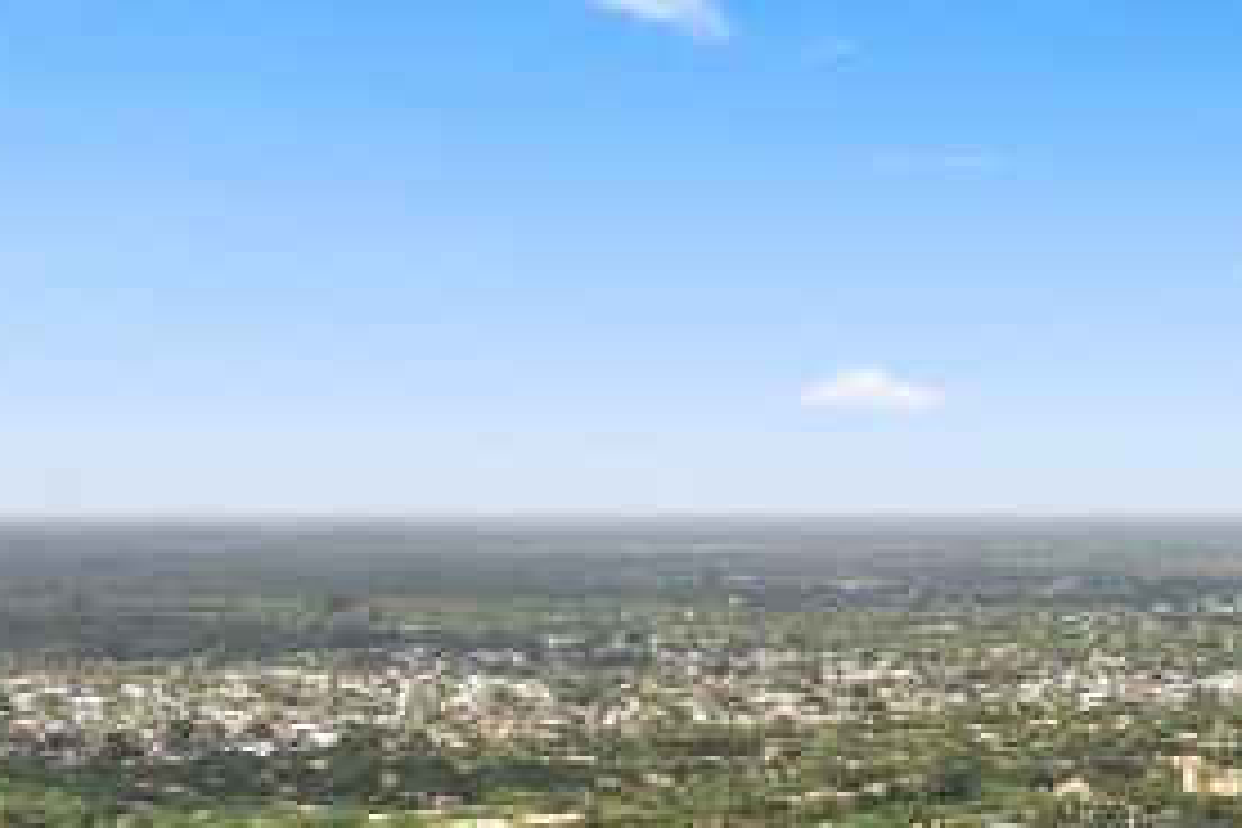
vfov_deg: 13.7
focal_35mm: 92
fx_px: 3174
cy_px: 1368
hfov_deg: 21.9
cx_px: 983
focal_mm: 8.38
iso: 100
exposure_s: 1/1500
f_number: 2.8
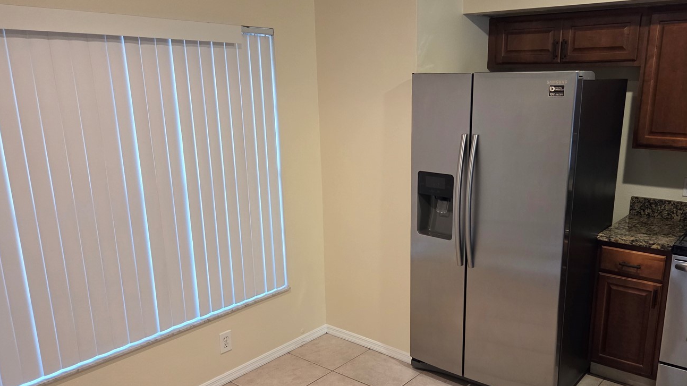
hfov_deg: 62.4
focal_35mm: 31
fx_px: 565
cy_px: 234
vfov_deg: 37.6
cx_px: 389
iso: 800
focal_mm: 5.4
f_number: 1.8
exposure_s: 1/120
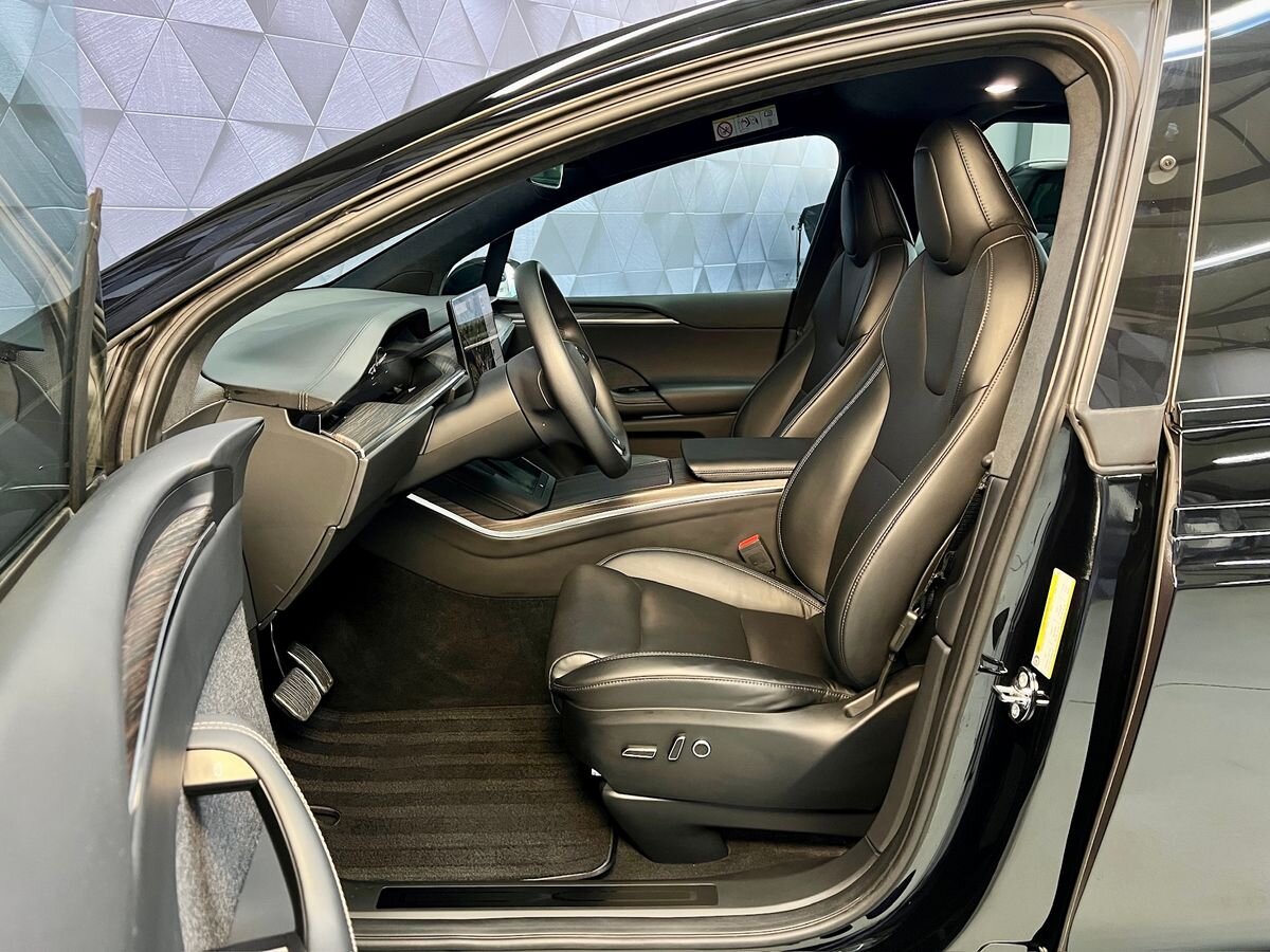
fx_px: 954
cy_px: 476
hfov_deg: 67.3
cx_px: 635
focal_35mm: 26
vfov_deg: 53.1
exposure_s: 1/42
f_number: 1.5
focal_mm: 5.7
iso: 500
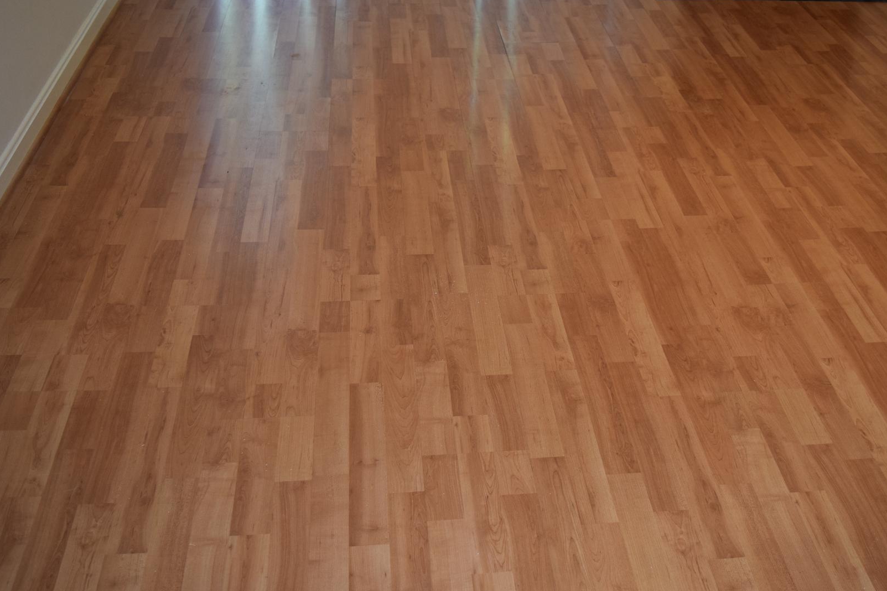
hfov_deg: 42.4
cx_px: 564
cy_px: 313
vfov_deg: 29.2
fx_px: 1133
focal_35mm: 46
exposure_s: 1/80
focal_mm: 24
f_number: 4.5
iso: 800
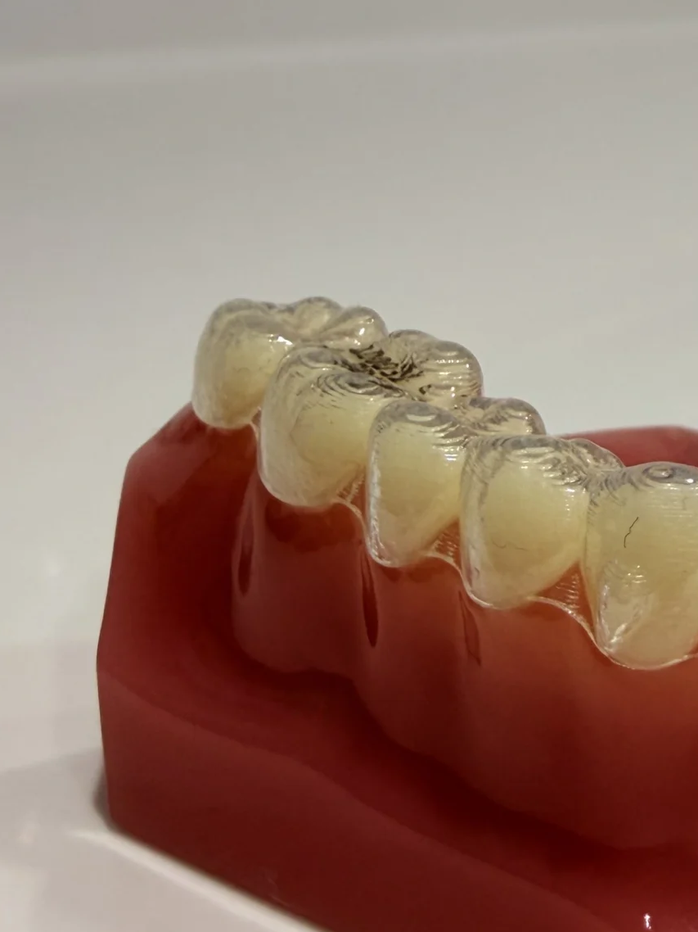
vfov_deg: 35.4
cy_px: 583
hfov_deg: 25.6
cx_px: 705
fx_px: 1452
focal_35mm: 54
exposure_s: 1/100
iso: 125
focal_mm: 2.22
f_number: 2.2
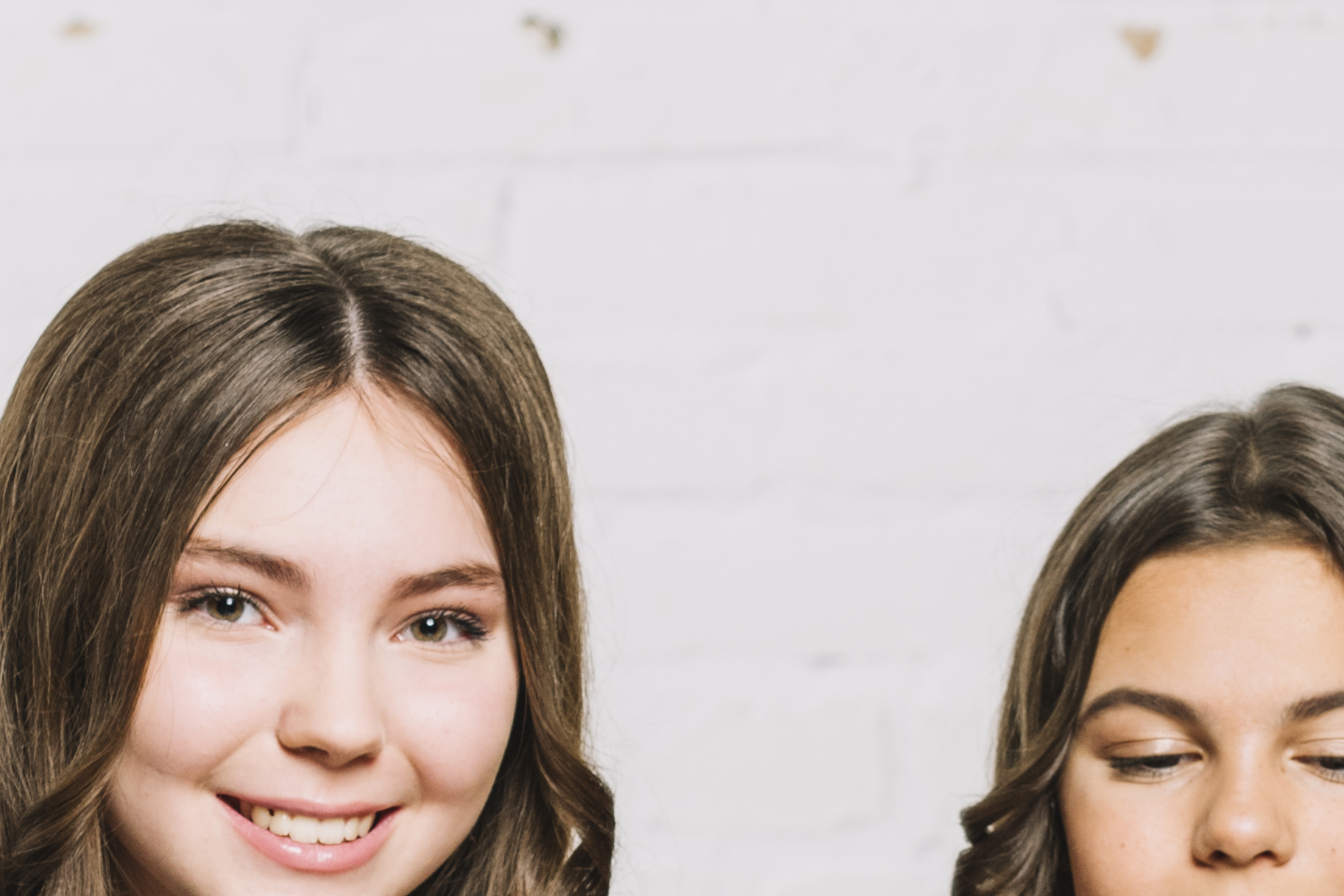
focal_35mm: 383
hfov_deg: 5.4
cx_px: 1392
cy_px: 1554
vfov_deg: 3.6
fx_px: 14300
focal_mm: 95
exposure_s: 1/160
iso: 160
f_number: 5.6
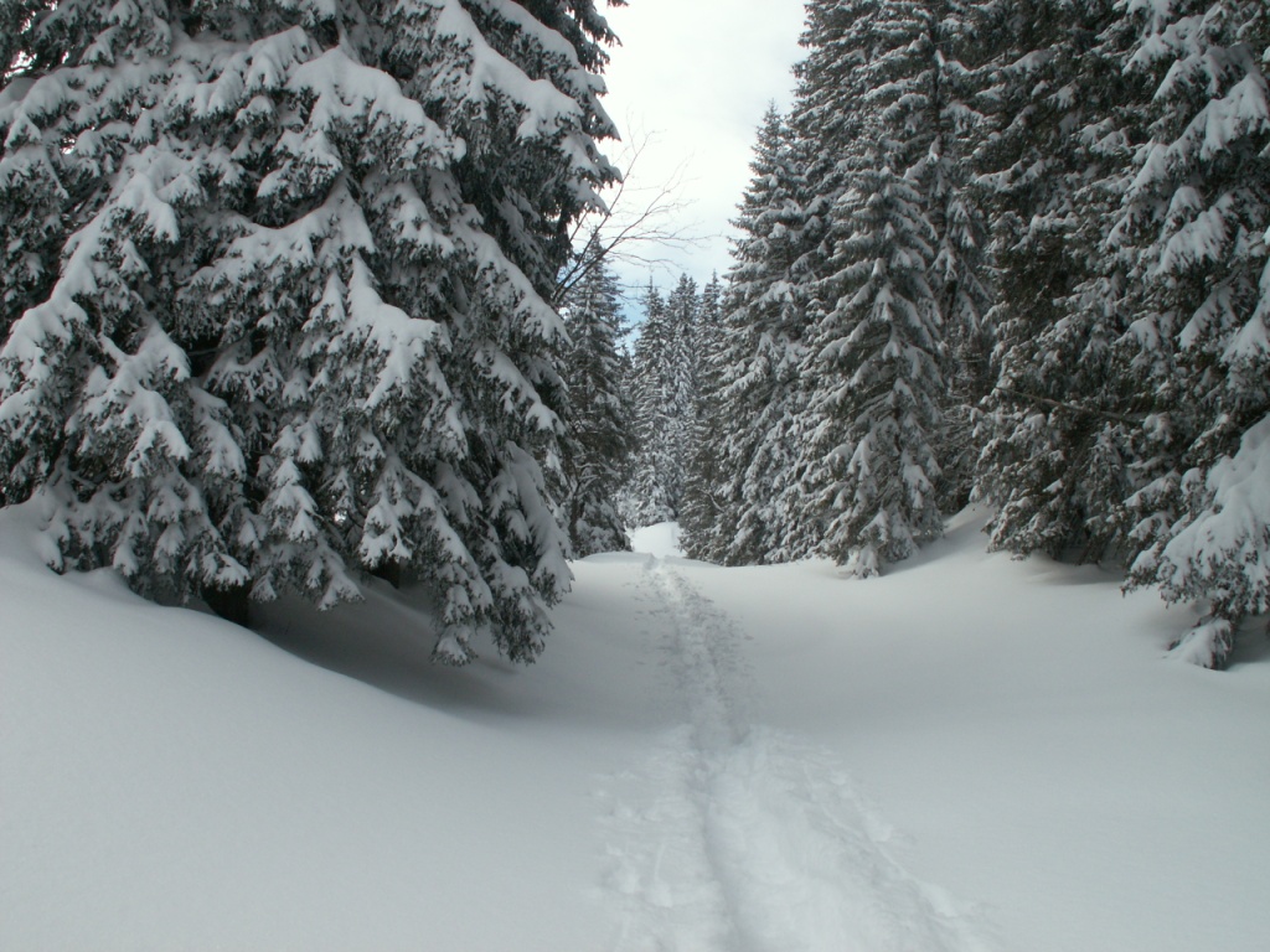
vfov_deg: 40.7
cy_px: 476
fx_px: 1284
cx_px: 635
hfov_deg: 52.6
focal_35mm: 35
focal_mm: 5.86
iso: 50
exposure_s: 1/200
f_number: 6.3
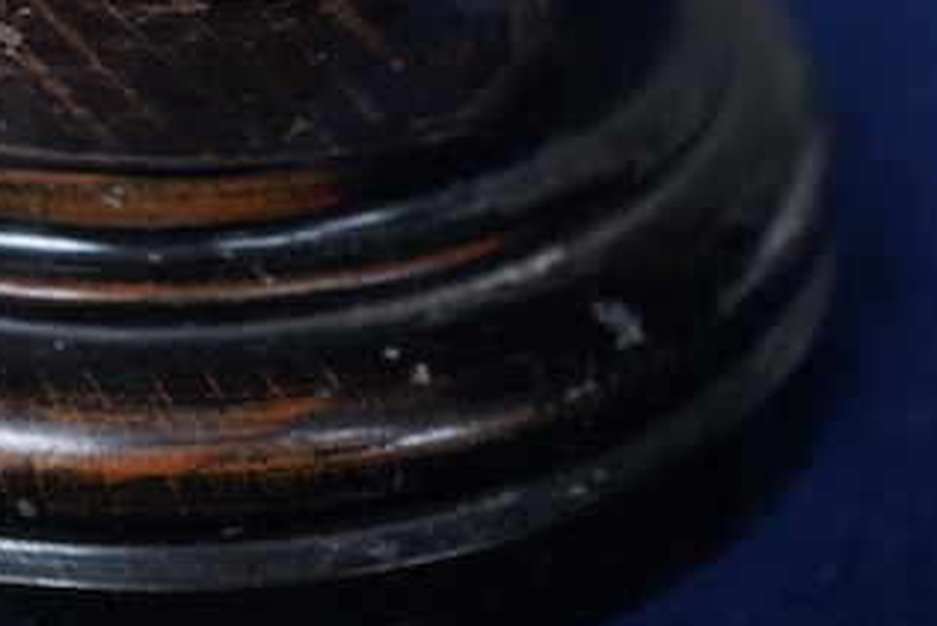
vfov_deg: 10.6
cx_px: 225
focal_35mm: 128
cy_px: 6
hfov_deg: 15.9
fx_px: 3333
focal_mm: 30
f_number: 3.5
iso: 1250
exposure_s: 1/125
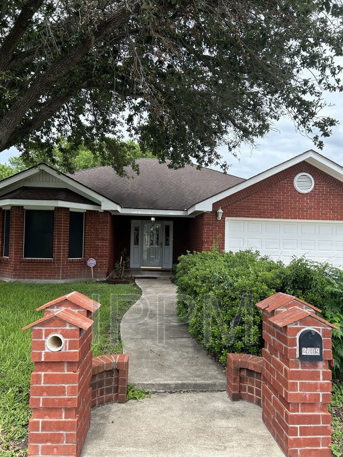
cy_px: 228
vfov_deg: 67.3
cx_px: 172
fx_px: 344
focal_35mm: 26
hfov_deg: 53.1
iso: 50
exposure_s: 1/1575
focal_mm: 5.7
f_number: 1.5
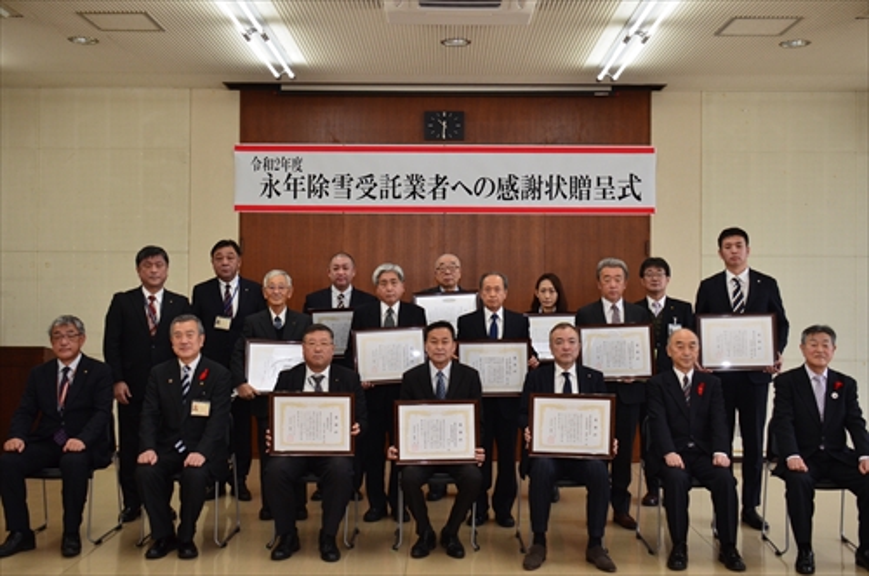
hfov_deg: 49.6
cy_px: 288
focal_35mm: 39
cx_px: 434
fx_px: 939
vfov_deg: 34.1
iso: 800
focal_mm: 26
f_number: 5
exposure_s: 1/200
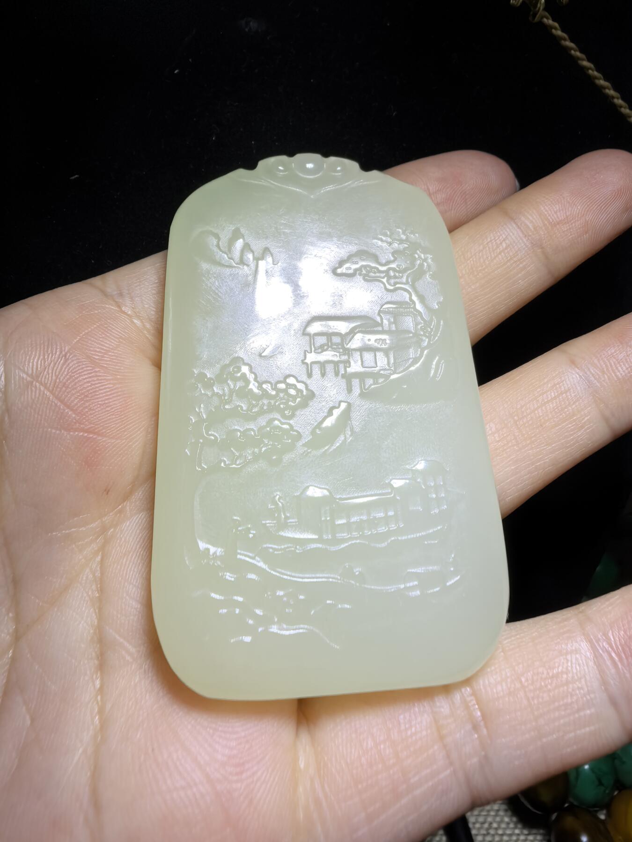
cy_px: 421
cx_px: 316
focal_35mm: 27
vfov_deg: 65.3
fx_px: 657
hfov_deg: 51.4
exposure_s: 1/319
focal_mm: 1.95
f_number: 2.2
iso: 50
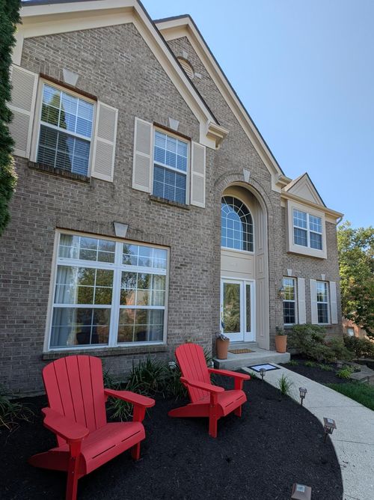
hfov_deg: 94.4
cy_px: 250
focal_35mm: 12
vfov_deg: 110.6
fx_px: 173
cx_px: 187
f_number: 1.95
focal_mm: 2.23
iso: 43
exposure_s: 1/1815
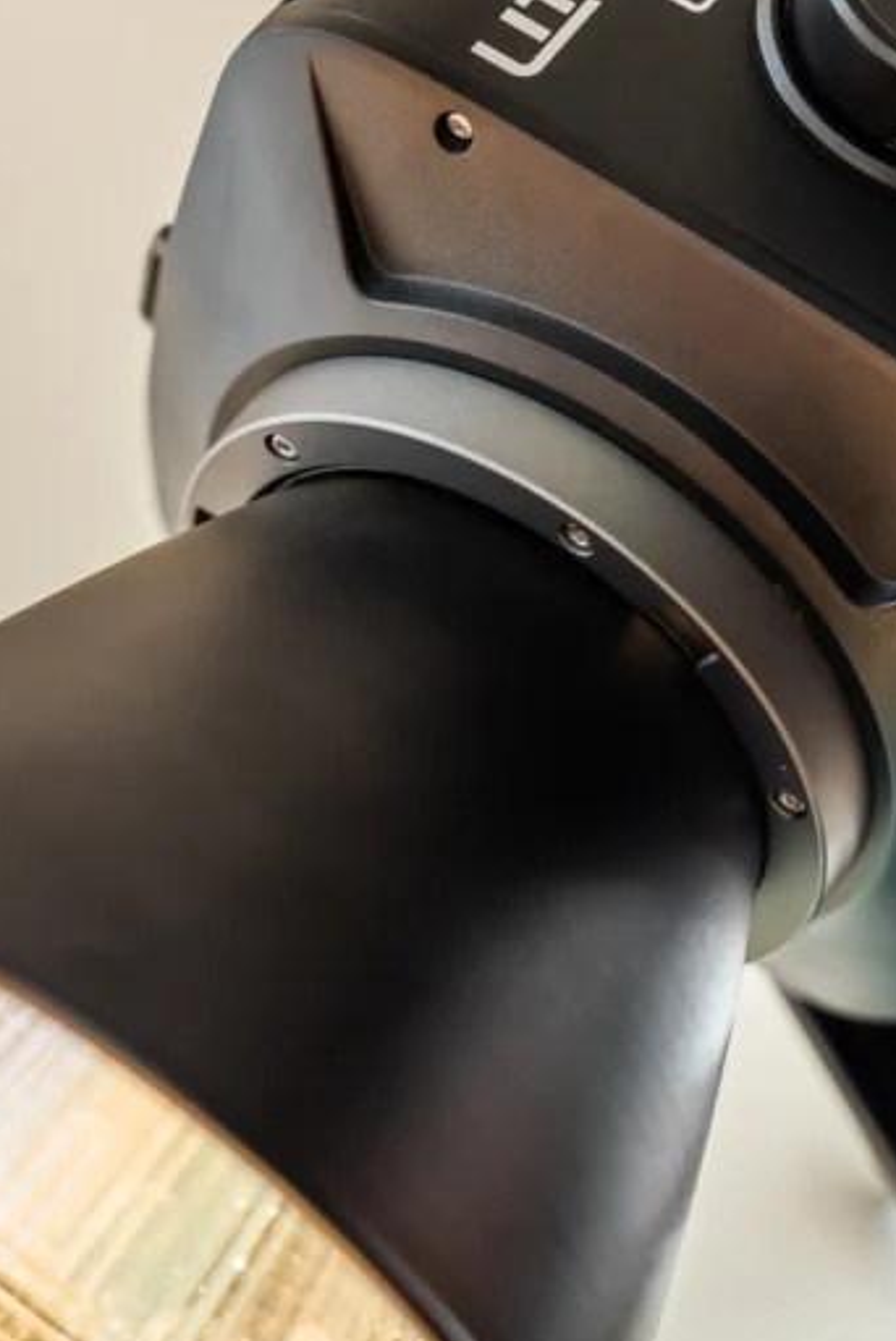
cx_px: 717
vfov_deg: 17.6
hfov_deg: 11.8
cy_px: 437
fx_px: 4324
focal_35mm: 116
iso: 800
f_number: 2.8
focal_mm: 58
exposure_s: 1/125
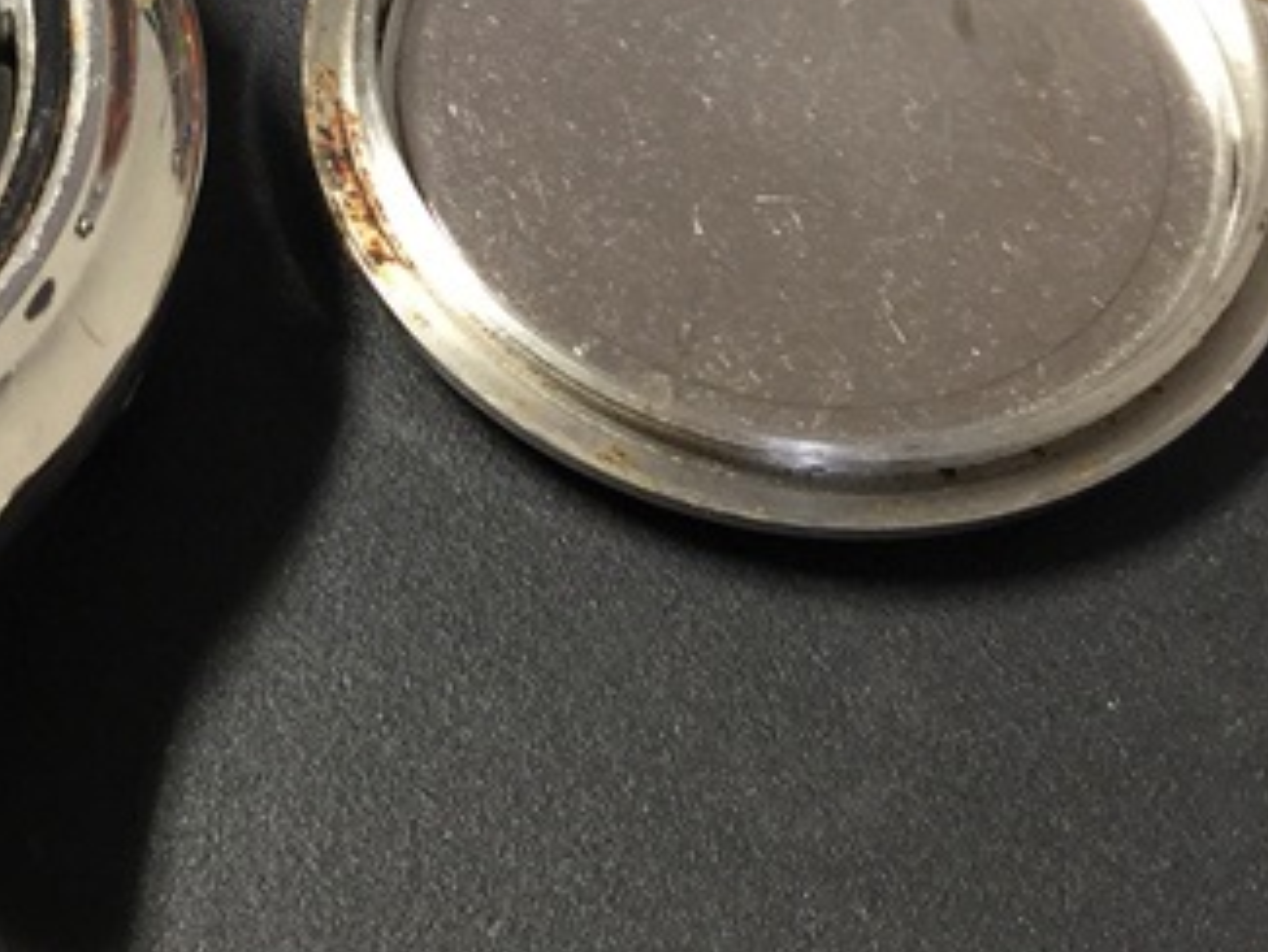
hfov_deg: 29.9
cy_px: 187
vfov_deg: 23.7
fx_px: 2235
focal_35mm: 61
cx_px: 59
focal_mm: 3.3
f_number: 2.4
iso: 64
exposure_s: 1/30
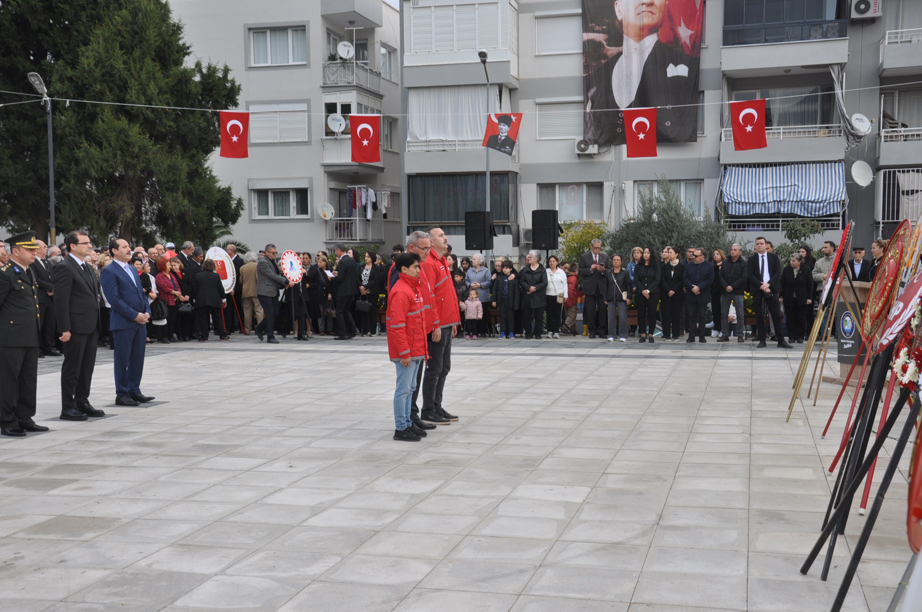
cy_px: 306
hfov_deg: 43.7
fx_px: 1151
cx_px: 461
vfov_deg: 29.8
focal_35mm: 45
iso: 200
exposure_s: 1/60
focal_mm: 30
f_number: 8
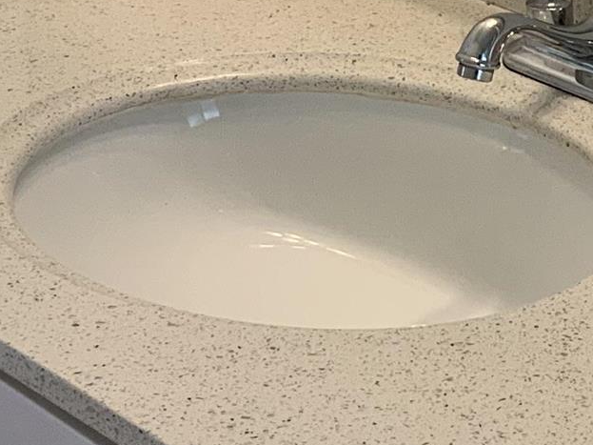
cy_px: -13
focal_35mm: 143
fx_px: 2449
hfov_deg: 13.5
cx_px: 639
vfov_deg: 10.3
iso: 40
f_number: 1.8
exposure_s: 1/120
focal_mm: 3
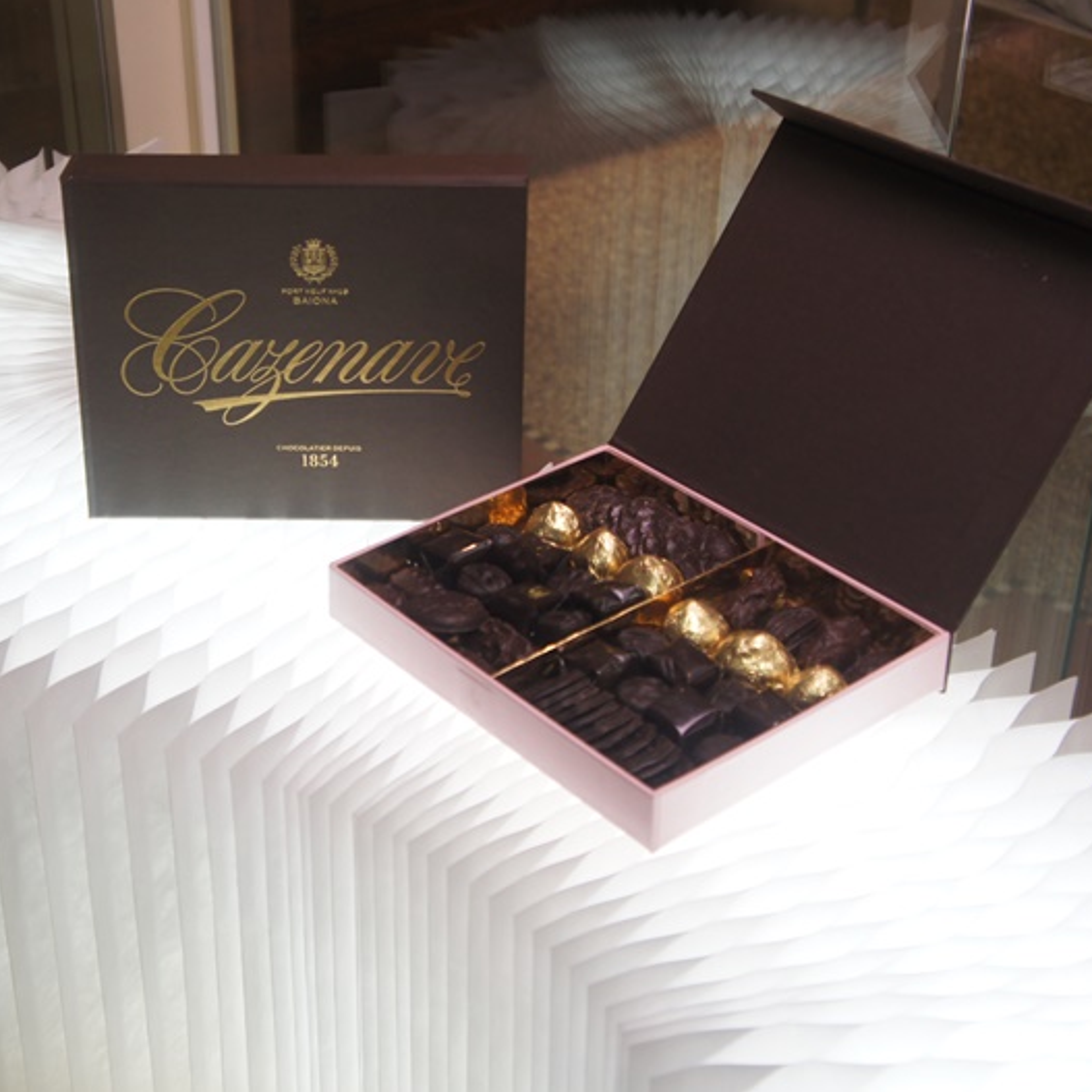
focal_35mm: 58
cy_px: 543
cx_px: 390
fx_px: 2070
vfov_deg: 29.6
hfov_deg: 29.4
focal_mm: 30
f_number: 4
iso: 400
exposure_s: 1/40
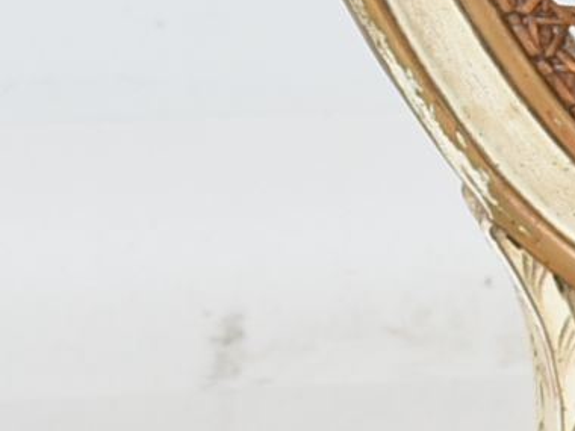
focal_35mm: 364
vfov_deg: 4.0
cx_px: 2118
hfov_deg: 5.0
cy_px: 1198
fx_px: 6046
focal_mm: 32
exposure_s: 1/80
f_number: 9
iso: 200
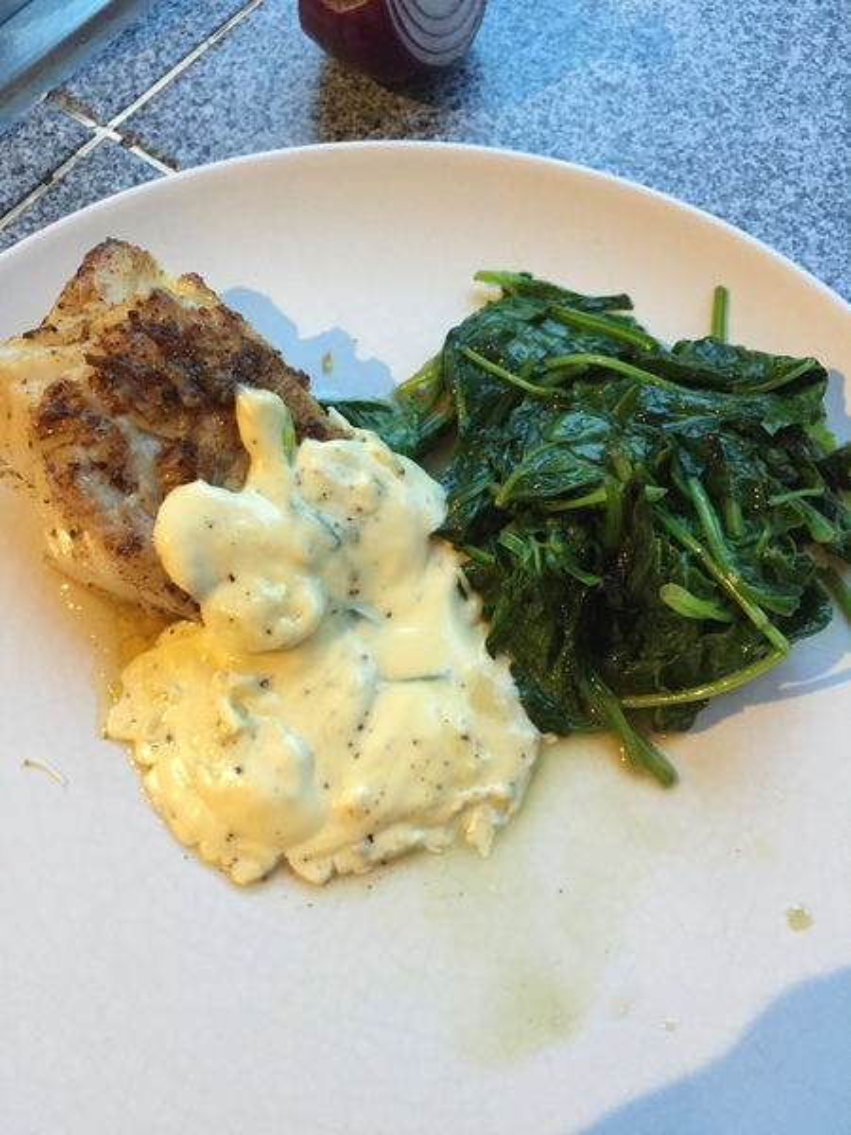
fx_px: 951
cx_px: 426
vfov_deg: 61.7
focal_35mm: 29
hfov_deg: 48.2
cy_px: 568
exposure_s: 1/33
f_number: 2.2
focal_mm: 4.15
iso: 200
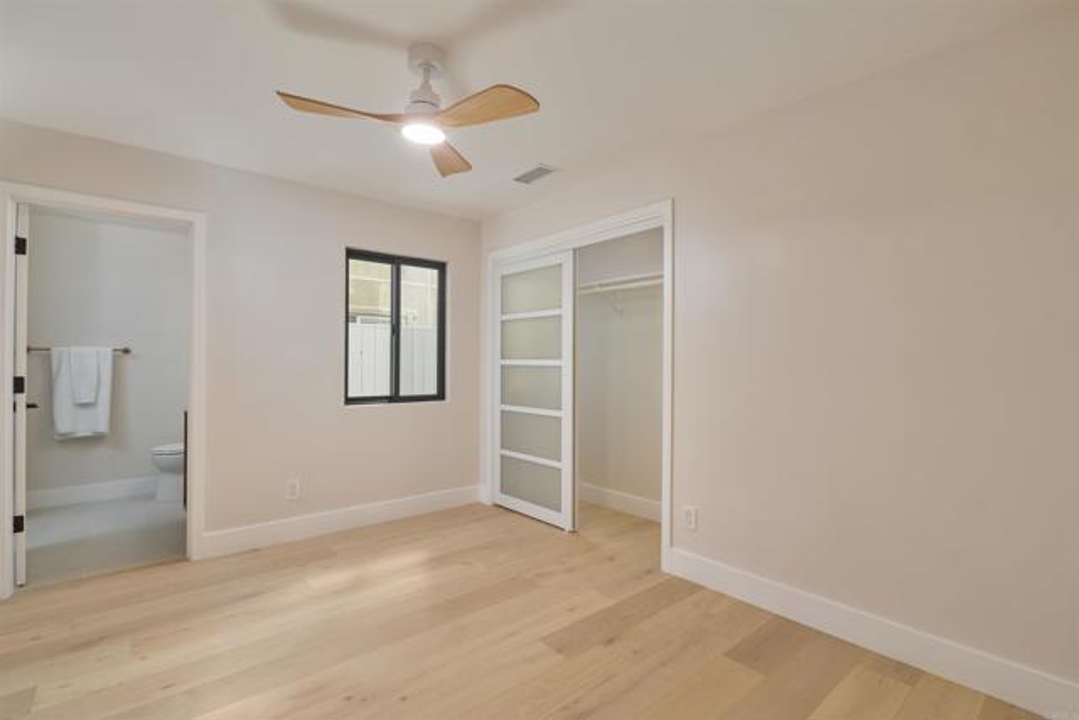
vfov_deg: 72.1
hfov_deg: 95.0
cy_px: 360
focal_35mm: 16
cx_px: 540
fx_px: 495
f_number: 8
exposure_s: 1/50
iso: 400
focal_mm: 16.5
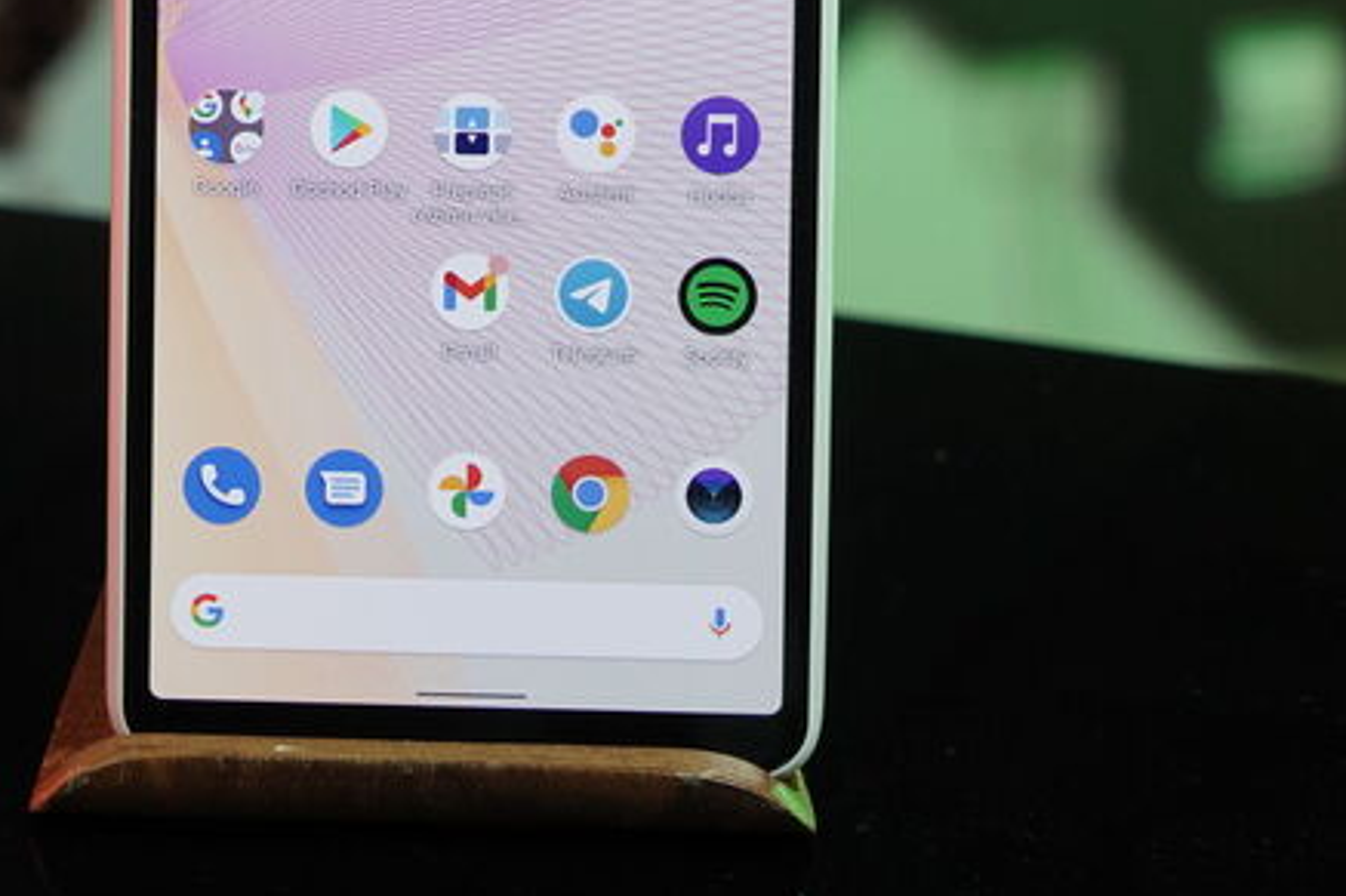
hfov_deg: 17.9
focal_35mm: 112
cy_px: -25
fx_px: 4186
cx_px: 43
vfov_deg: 12.1
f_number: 7.1
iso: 2000
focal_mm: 51
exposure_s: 1/160
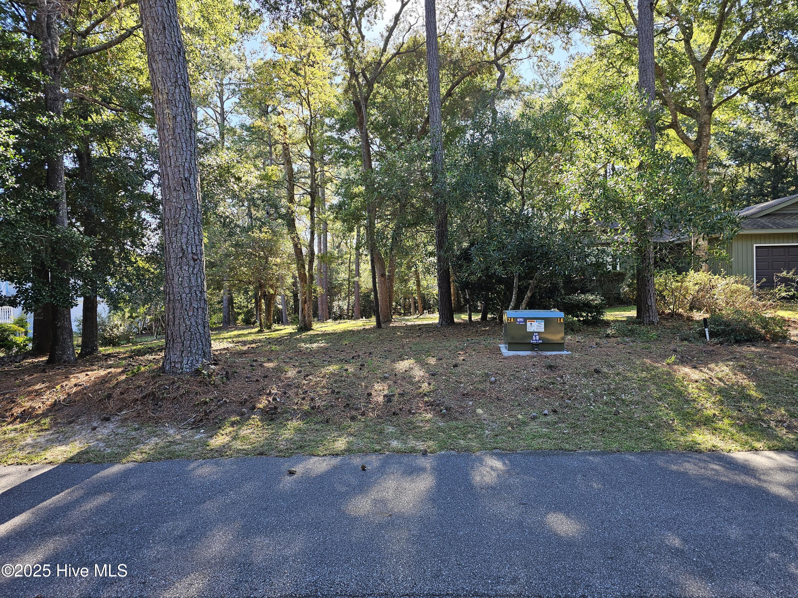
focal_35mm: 23
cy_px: 299
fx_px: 530
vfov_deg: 58.9
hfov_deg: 73.9
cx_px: 399
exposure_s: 1/120
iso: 32
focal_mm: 6.3
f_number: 1.7
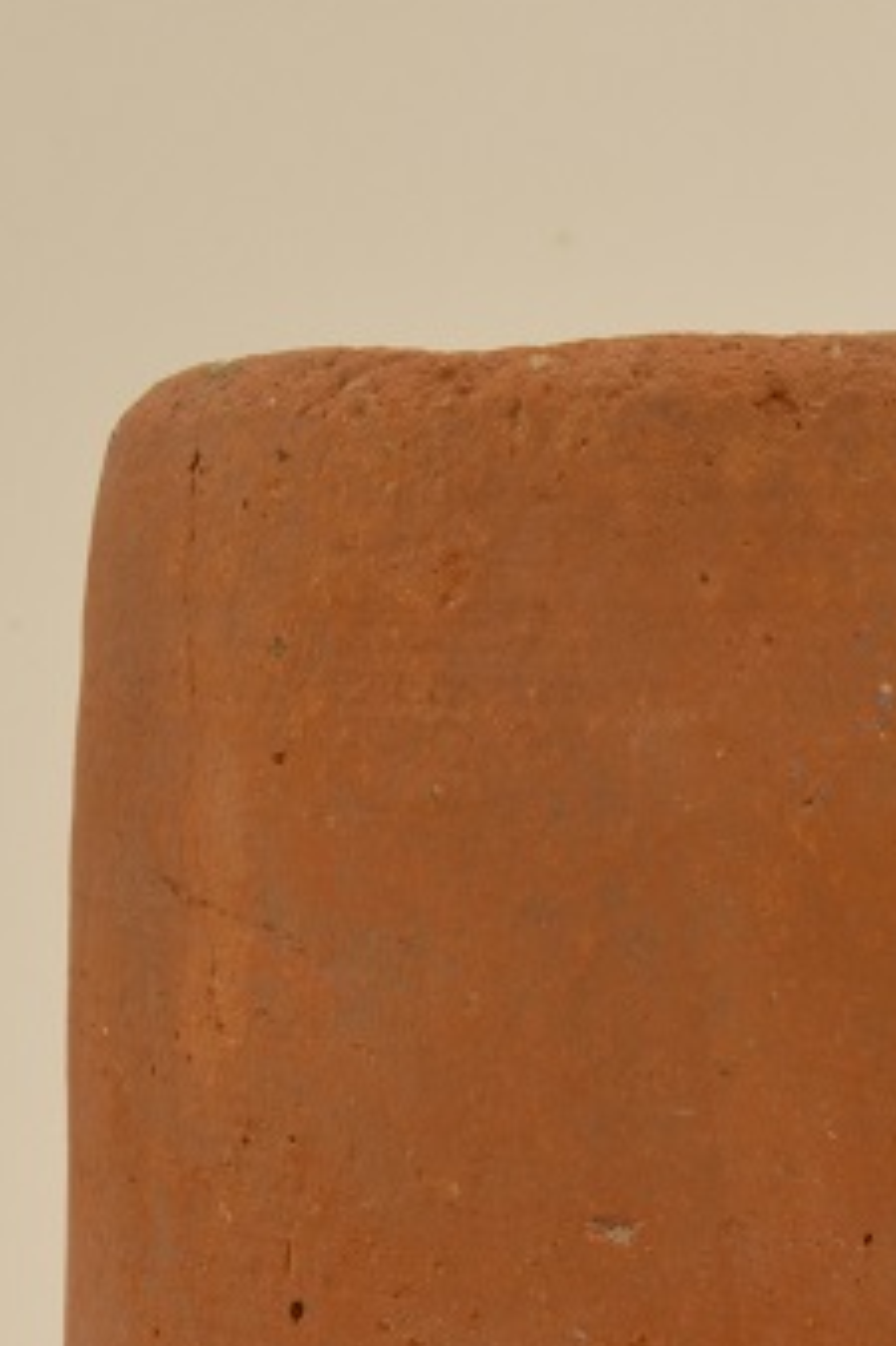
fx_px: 6353
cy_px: 1884
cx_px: 962
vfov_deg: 11.7
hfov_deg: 8.0
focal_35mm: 170
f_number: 25
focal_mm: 40
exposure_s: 3
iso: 160
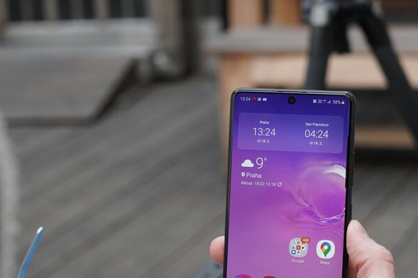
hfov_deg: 18.1
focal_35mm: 113
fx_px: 1311
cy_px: 203
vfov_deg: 12.1
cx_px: 228
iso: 1000
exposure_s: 1/200
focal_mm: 70
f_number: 7.1
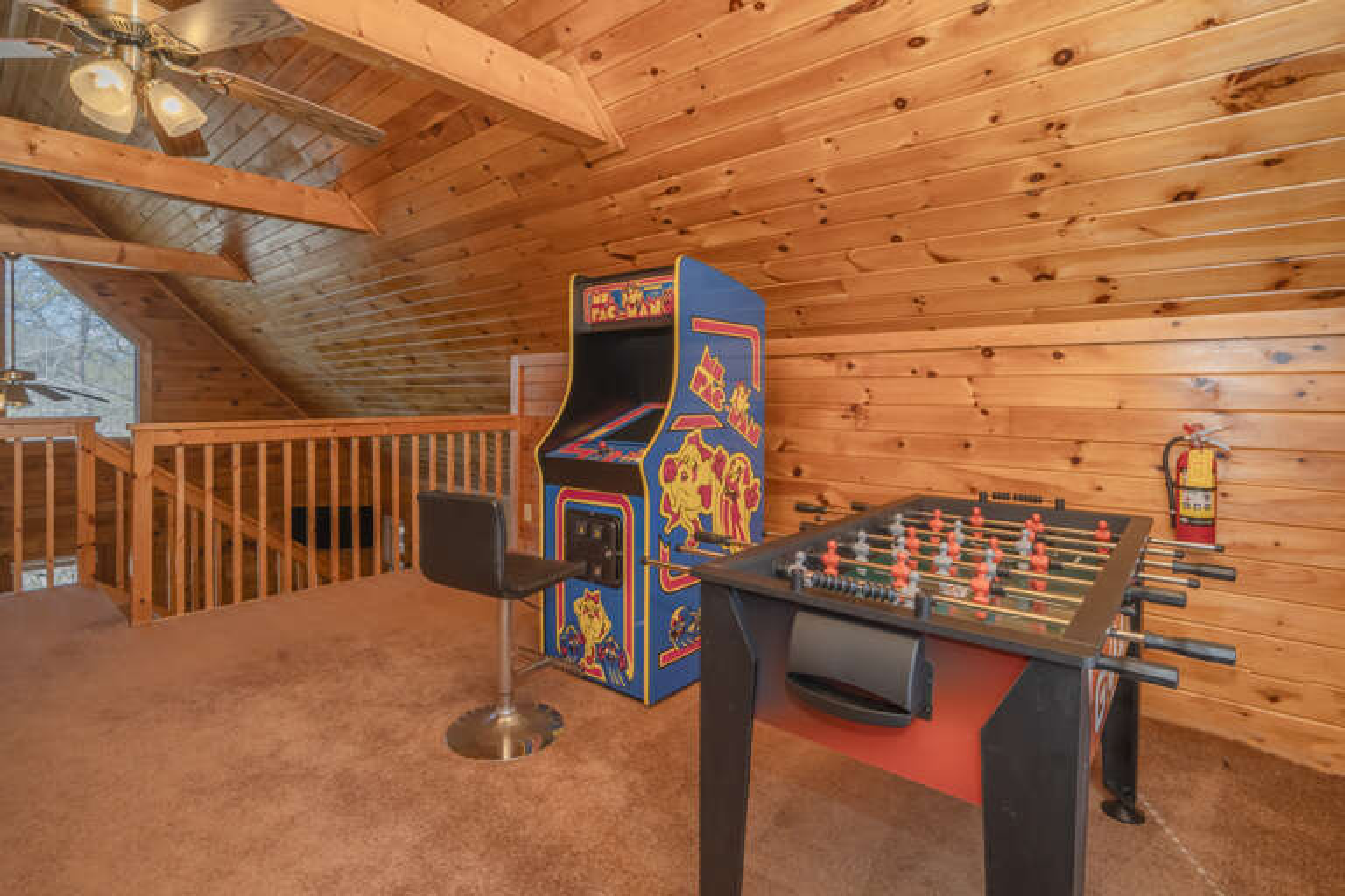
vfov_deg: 73.7
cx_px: 672
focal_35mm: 16
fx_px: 598
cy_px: 448
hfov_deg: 96.7
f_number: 8
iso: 800
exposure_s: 1/100
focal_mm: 16
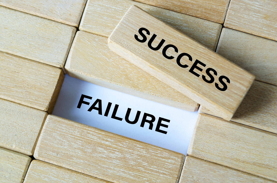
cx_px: 138
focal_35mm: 82
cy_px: 92
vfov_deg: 16.5
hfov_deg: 24.7
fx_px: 634
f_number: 8
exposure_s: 1/8
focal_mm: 55
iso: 125
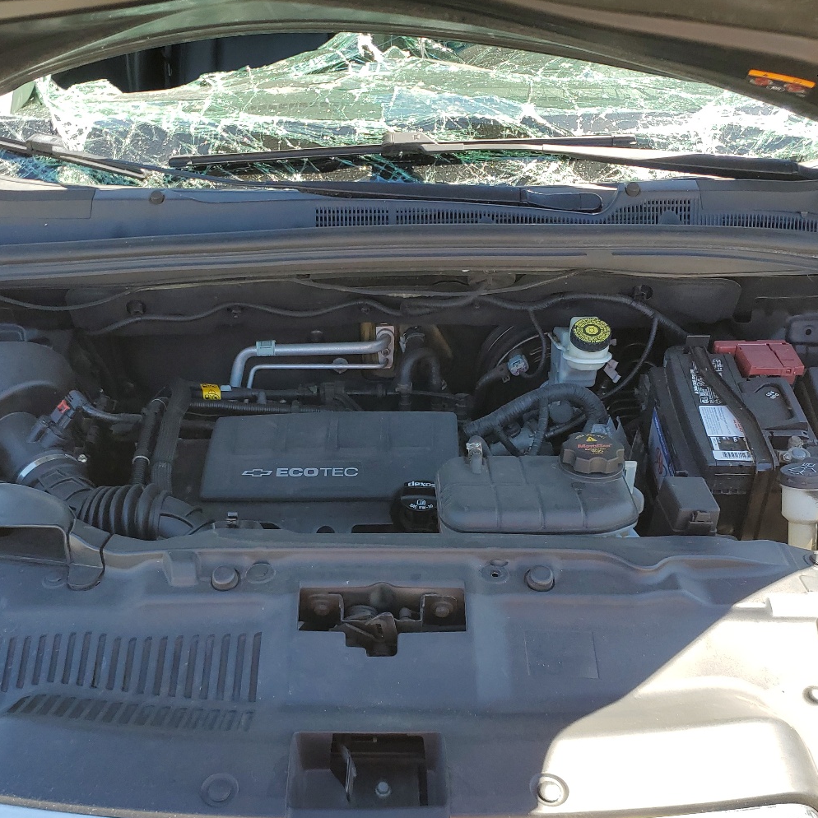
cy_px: 484
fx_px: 989
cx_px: 379
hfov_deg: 44.9
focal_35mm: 37
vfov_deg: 44.7
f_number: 1.5
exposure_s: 1/588
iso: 50
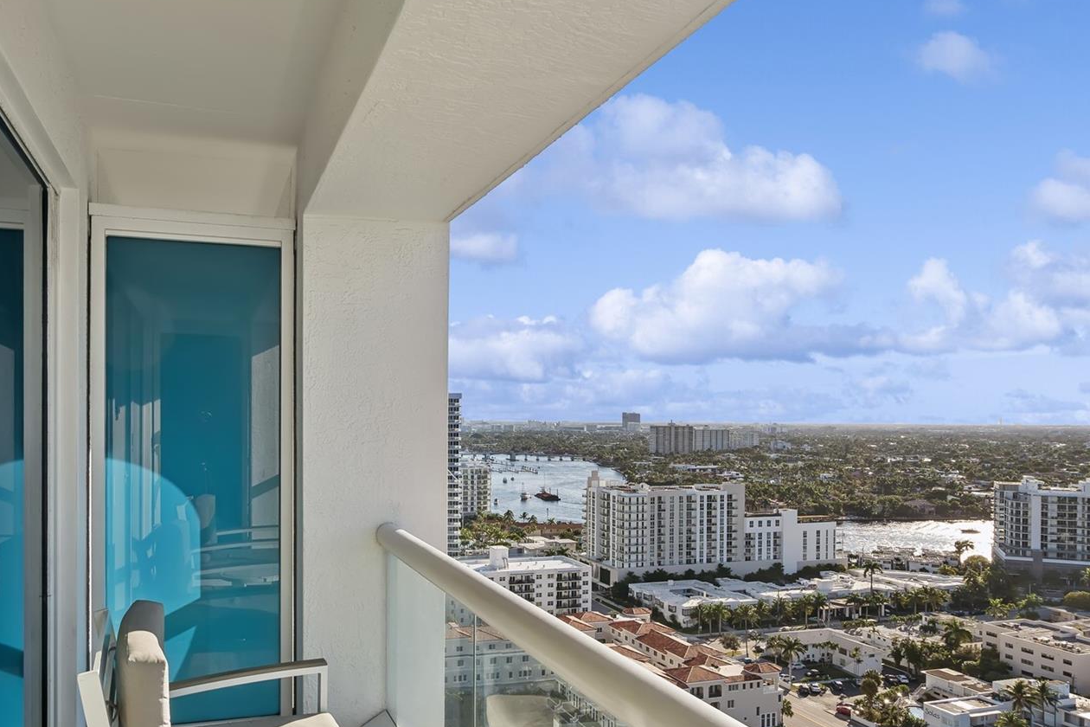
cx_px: 468
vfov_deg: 49.2
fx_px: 787
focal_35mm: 26
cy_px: 440
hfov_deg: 69.0
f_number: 9.5
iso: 400
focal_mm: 16
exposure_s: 1/750
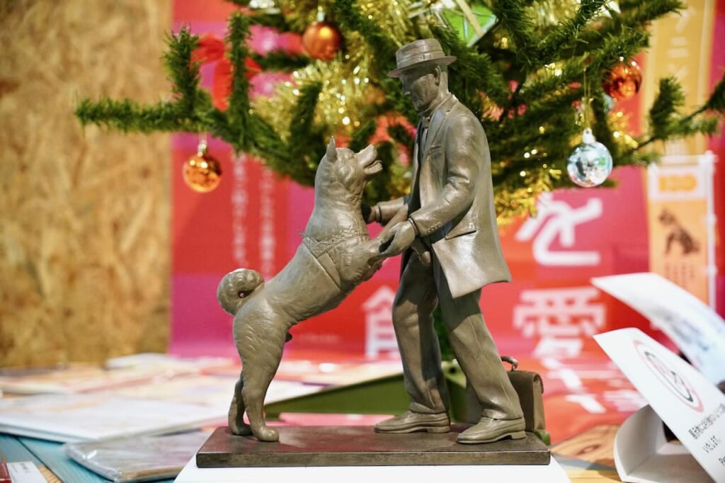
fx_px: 924
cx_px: 362
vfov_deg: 29.3
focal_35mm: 46
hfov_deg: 42.8
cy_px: 242
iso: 2500
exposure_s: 1/800
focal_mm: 30.6
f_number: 2.8
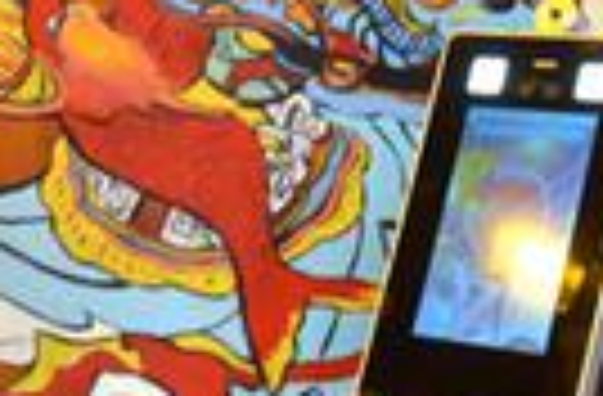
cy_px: 20
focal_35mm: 111
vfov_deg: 12.1
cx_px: -99
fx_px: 1851
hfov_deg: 17.7
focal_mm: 18
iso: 400
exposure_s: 1/80
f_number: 4.5
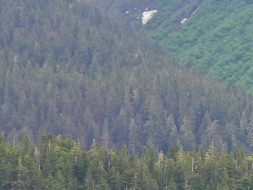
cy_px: 191
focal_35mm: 536
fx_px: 3920
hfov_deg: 3.7
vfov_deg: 2.8
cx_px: 204
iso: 100
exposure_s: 1/200
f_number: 4
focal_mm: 24.1
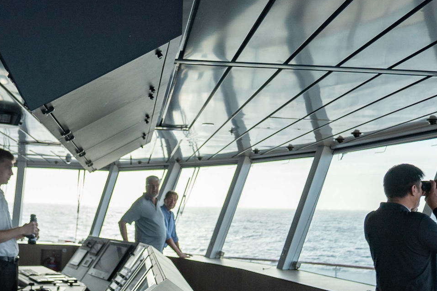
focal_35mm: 44
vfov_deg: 30.4
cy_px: 173
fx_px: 534
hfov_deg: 44.0
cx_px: 155
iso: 200
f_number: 2.8
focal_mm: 14
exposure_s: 1/800
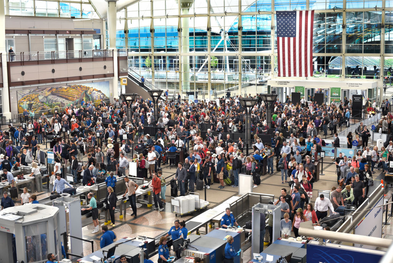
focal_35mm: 50
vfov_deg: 27.0
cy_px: 132
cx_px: 196
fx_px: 546
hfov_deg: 39.6
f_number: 5
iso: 200
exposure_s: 1/100
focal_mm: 50
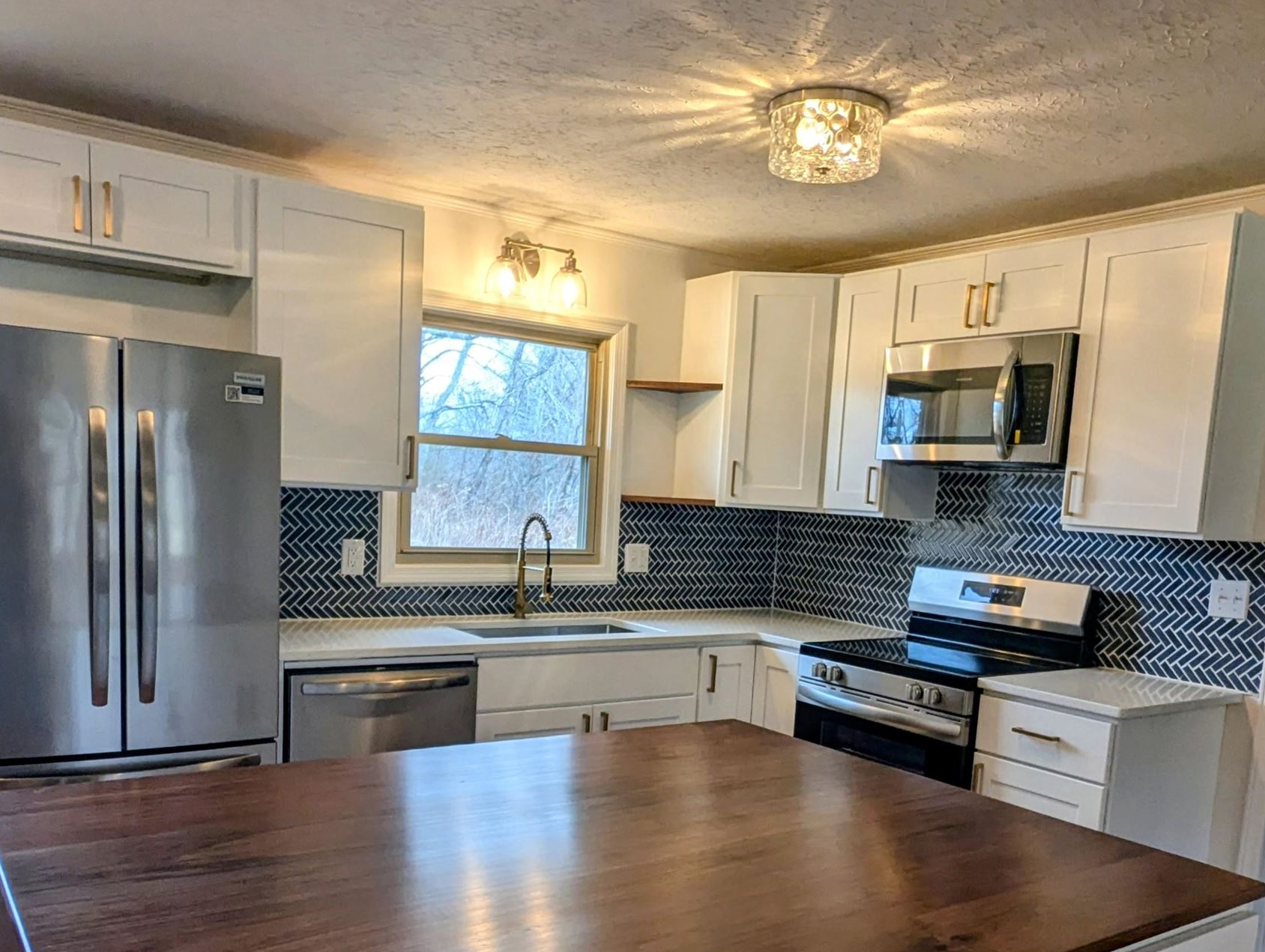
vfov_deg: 47.4
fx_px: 1061
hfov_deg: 61.5
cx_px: 673
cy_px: 650
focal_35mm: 29
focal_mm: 2.35
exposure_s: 1/120
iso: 110
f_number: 2.2
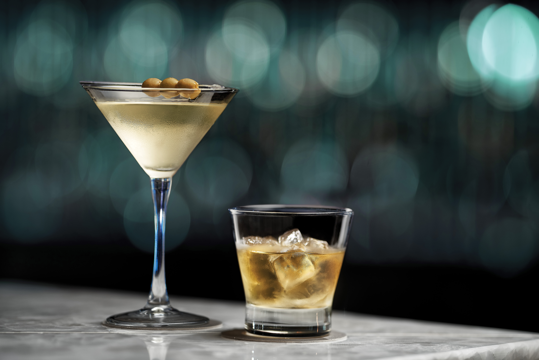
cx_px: 270
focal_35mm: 135
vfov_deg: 10.2
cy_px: 180
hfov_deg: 15.2
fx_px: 2021
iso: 100
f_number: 2.2
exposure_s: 1/160
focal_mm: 135
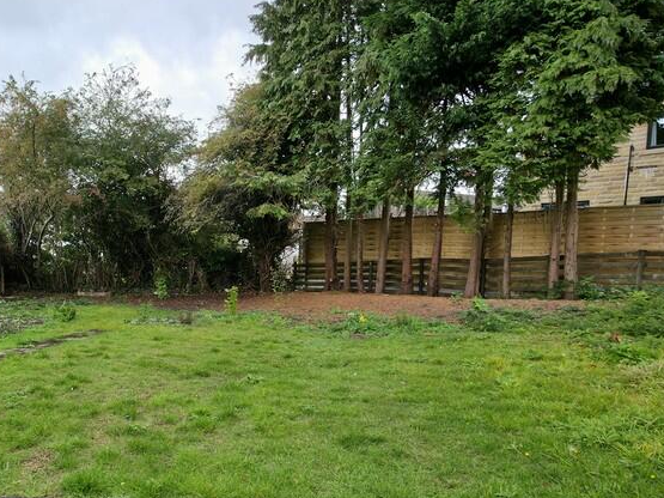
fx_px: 460
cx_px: 197
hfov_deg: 68.6
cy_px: 291
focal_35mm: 24
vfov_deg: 56.5
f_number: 1.9
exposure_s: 1/667
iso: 20
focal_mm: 2.2
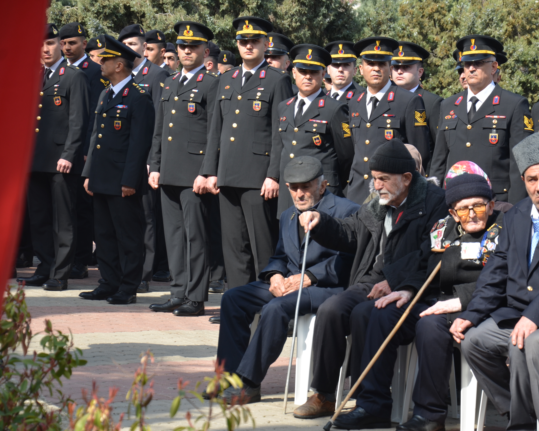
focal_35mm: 145
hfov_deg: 13.3
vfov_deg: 10.7
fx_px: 2306
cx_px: 304
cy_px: 215
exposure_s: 1/250
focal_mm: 85
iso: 140
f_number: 5.6
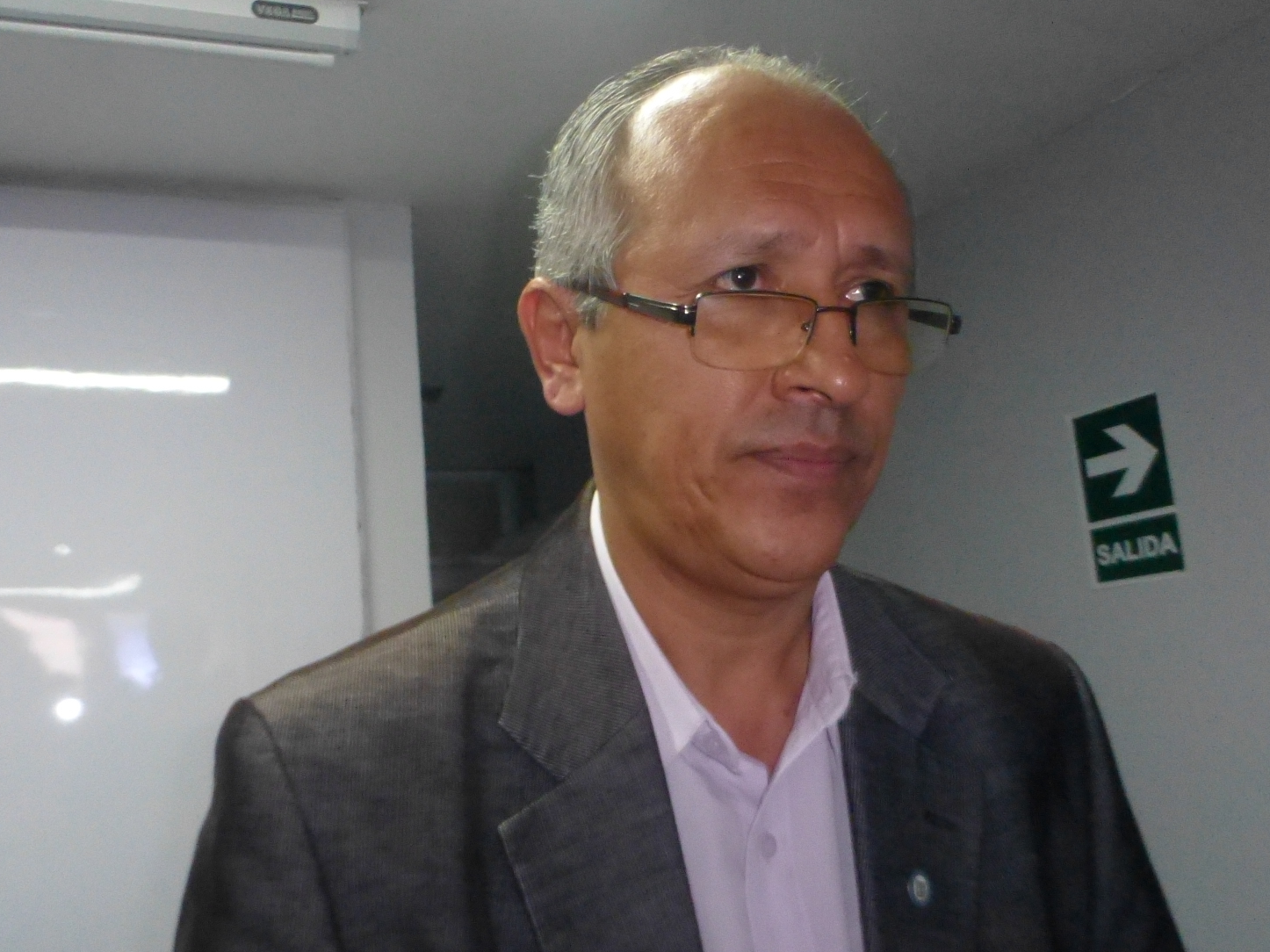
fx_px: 1247
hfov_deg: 53.8
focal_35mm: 34
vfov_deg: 41.7
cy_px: 527
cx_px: 554
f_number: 3.3
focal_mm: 4.3
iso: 800
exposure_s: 1/60
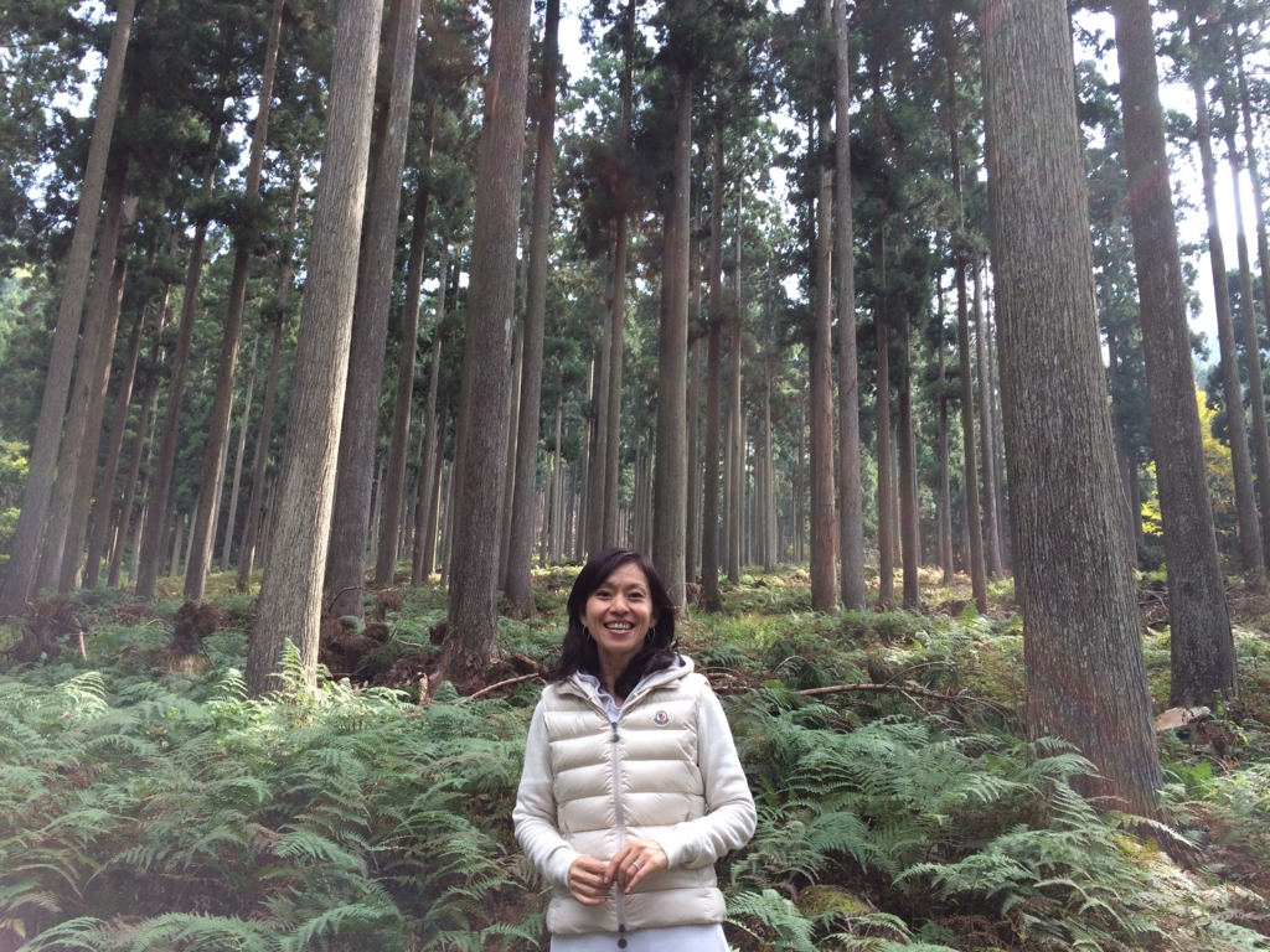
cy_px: 476
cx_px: 635
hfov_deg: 61.7
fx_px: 1064
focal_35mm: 29
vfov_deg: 48.2
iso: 32
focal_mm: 4.15
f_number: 2.2
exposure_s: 1/120
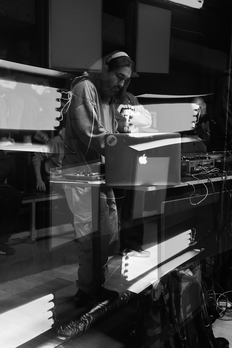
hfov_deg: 27.0
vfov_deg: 39.6
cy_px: 174
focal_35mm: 50
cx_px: 116
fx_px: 483
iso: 4000
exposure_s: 1/500
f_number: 2.8
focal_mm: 33
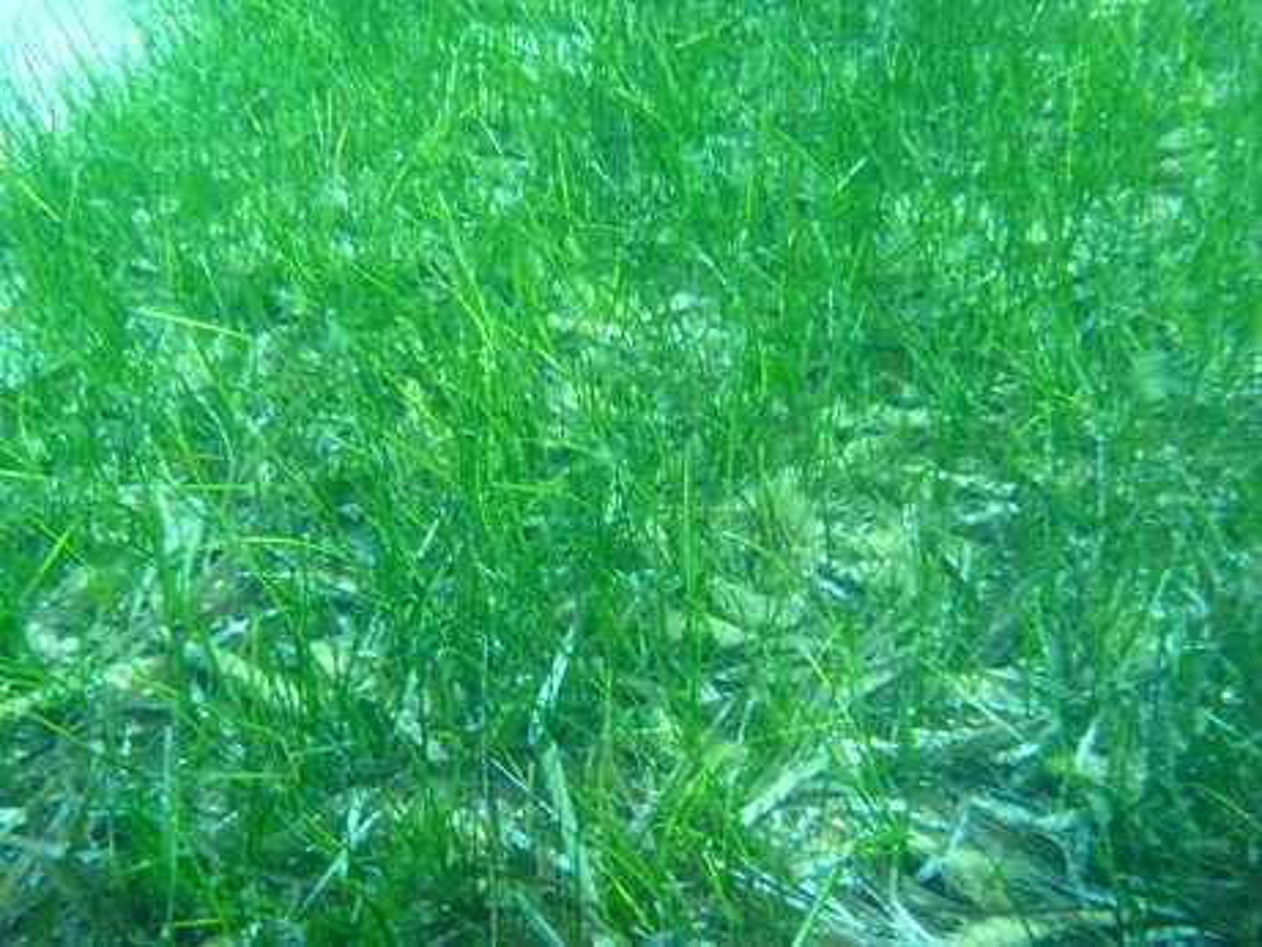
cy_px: 474
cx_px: 631
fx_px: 1969
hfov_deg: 35.5
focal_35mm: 54
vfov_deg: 27.0
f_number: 5
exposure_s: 1/160
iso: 640
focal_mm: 9.7
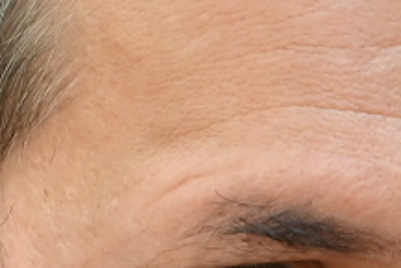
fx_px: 14980
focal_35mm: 1344
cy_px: 336
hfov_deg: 1.5
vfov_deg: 1.0
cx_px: 301
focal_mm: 180
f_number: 2.8
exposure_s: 1/400
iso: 160
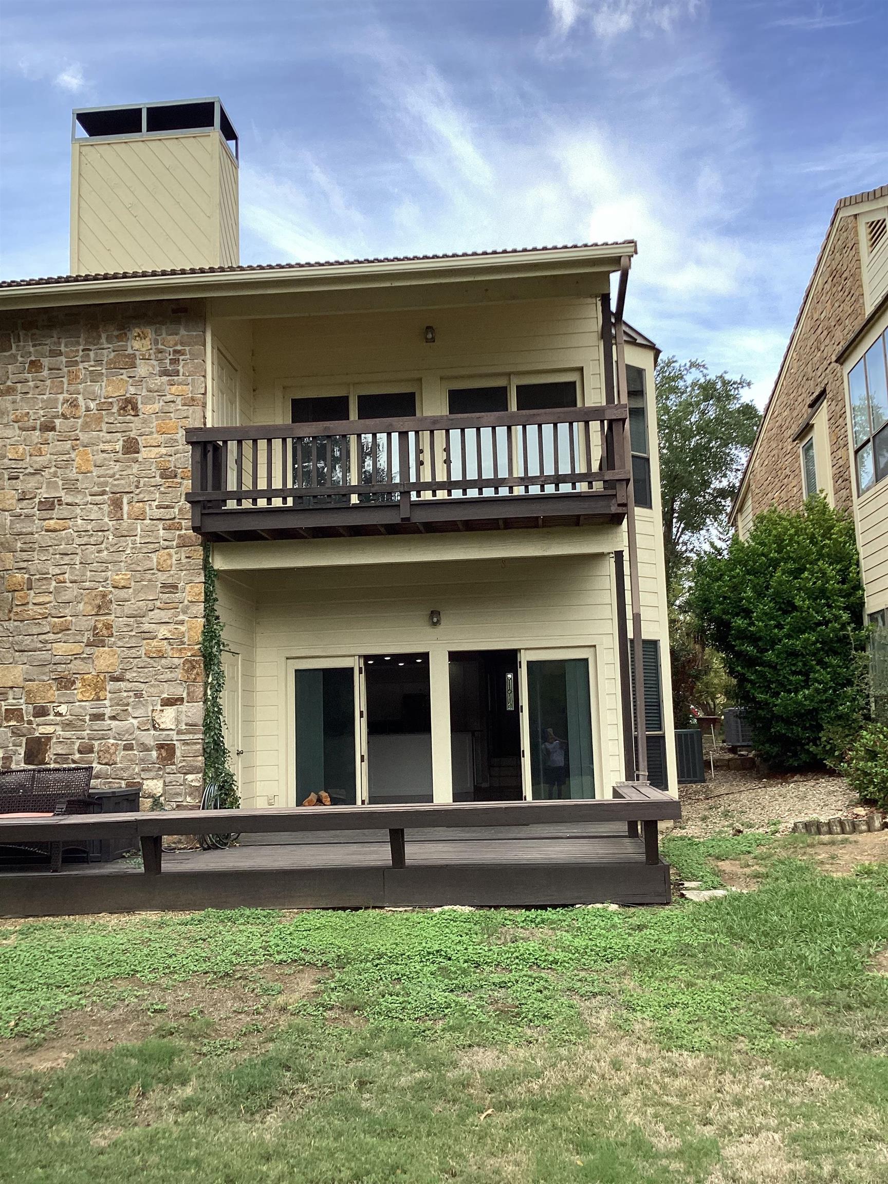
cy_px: 592
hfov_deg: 45.4
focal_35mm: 31
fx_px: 1060
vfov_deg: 58.4
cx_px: 444
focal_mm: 3.3
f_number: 2.4
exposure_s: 1/570
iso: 25
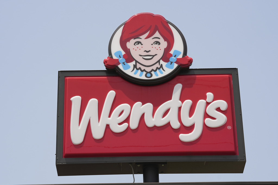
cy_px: 92
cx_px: 139
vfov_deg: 12.3
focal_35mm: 111
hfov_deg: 18.4
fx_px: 857
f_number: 6.3
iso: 250
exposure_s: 1/1250
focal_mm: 111
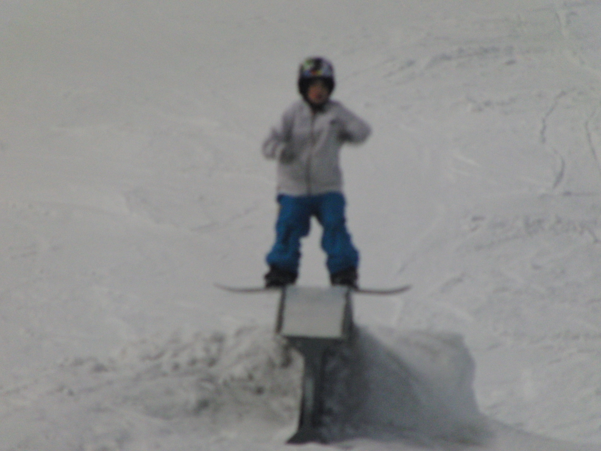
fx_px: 7466
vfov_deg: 3.5
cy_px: 226
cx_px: 300
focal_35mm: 430
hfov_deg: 4.6
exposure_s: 1/100
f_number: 4.3
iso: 400
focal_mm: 76.1
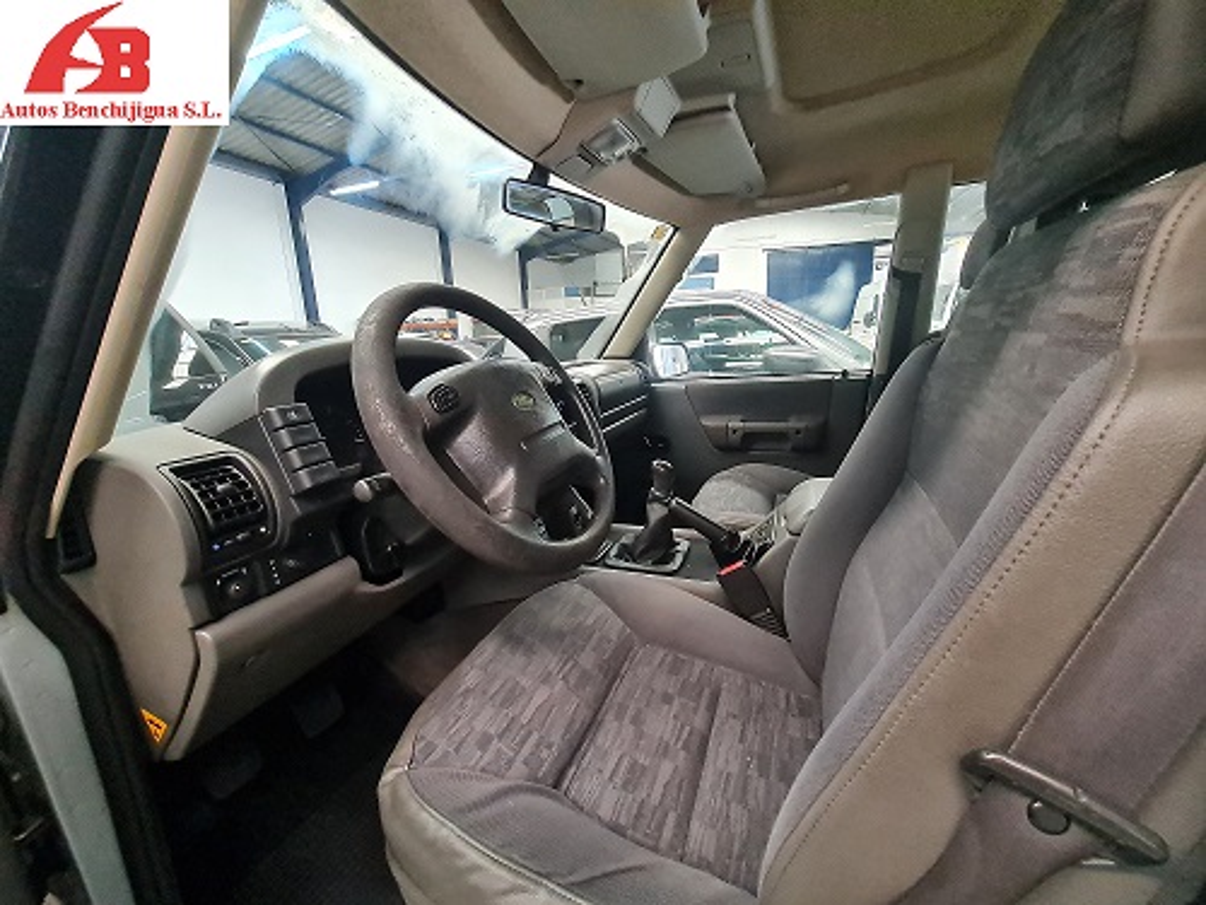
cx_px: 603
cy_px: 452
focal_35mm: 13
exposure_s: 1/50
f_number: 2.2
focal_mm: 2.2
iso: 400
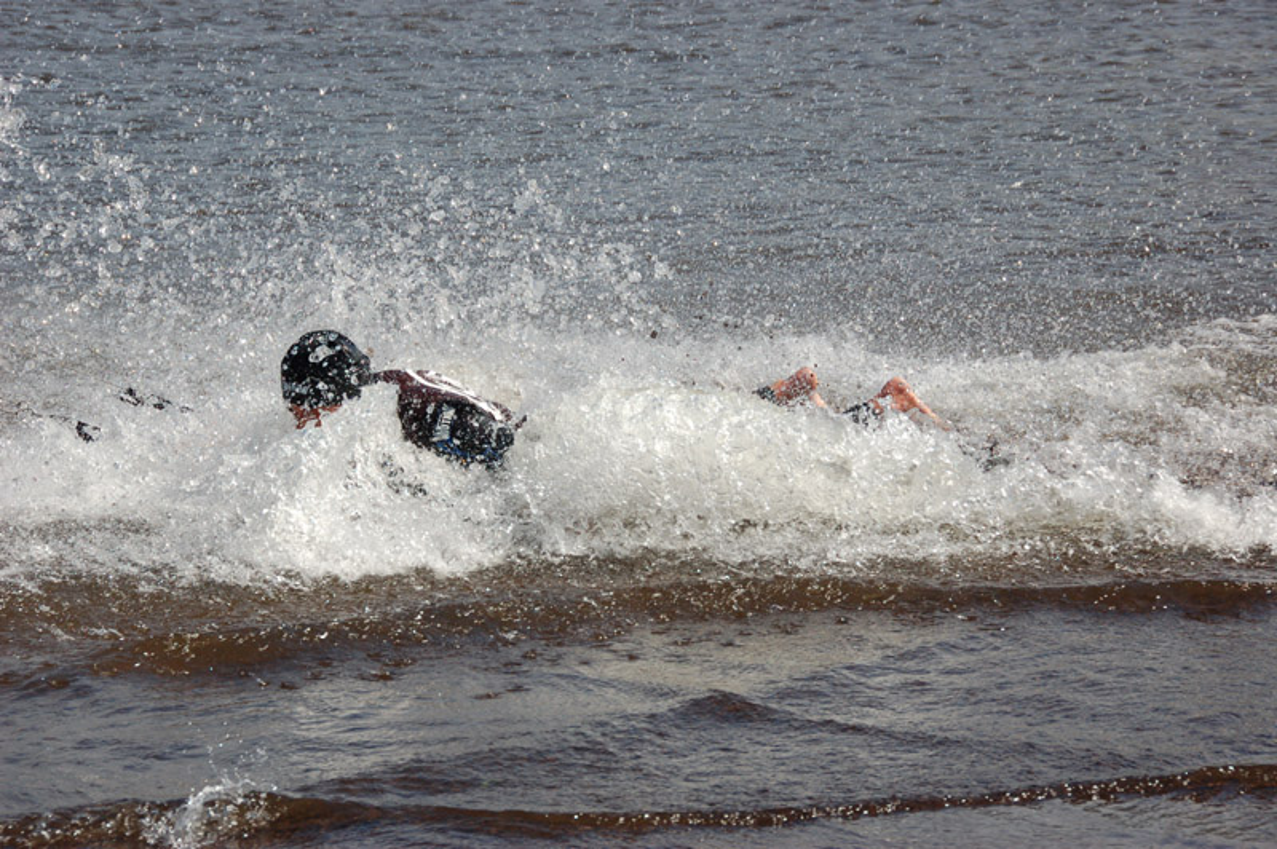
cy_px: 424
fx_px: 4785
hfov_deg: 15.2
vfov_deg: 10.1
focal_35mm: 135
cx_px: 638
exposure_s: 1/640
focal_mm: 90
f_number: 10
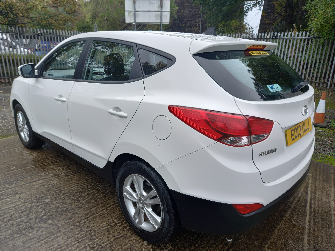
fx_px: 242
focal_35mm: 25
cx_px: 168
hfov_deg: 69.4
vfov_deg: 54.9
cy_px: 126
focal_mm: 4.6
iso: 32
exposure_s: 1/120
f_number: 2
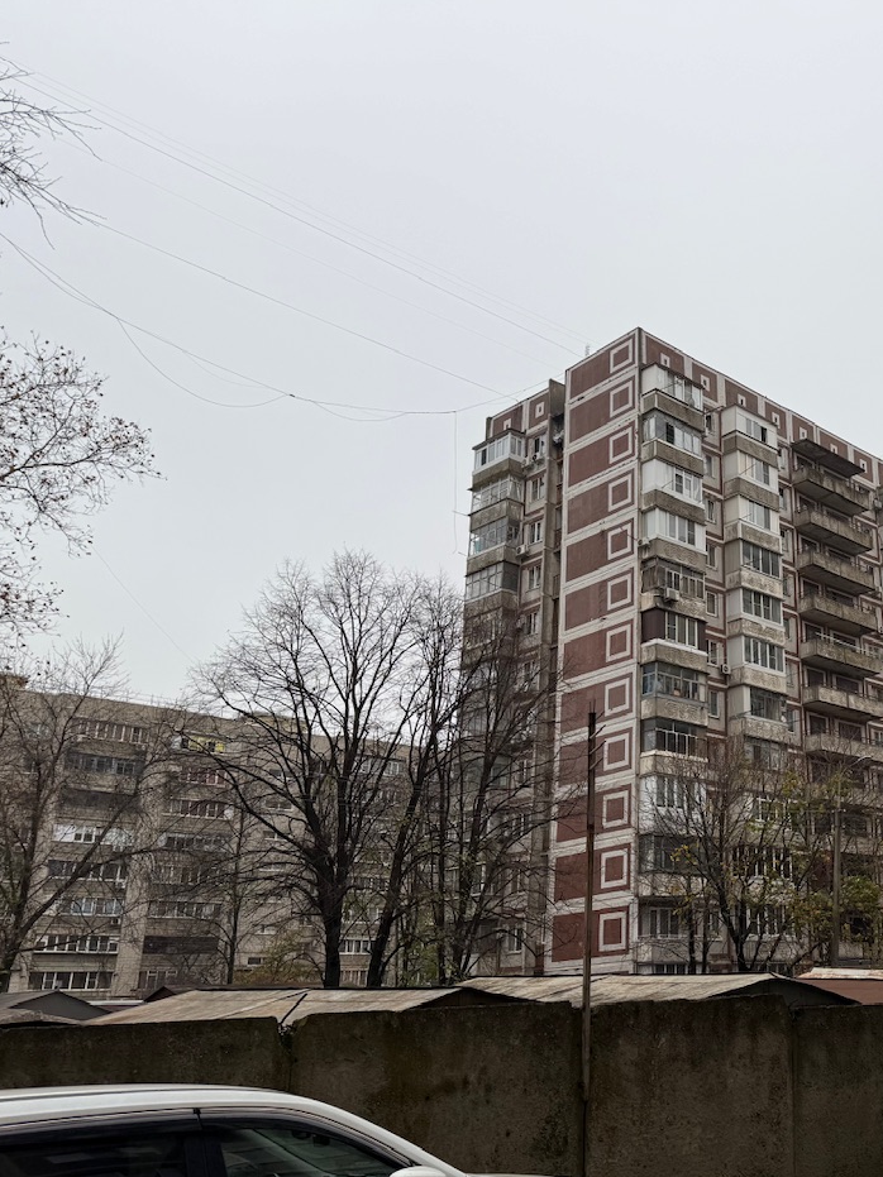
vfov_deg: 55.4
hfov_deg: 40.0
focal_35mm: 33
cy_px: 601
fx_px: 1123
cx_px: 779
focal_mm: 6.76
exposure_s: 1/341
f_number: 1.78
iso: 80
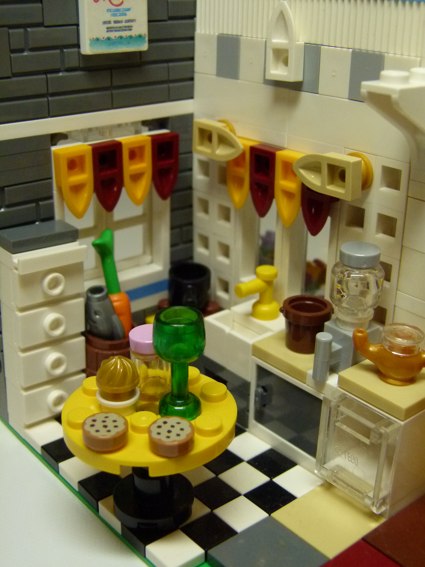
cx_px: 212
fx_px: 769
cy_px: 284
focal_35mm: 47
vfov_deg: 40.4
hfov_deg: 30.9
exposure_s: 1/80
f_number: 3.2
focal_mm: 8.5
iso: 400
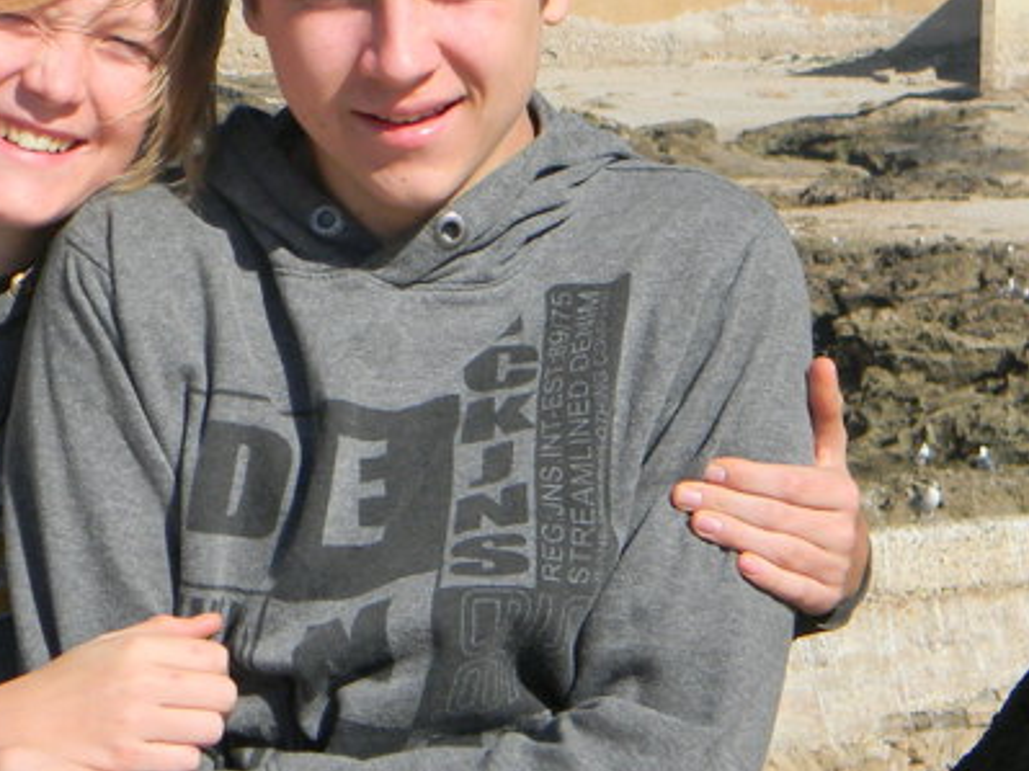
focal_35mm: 172
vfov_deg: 8.6
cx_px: 165
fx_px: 5111
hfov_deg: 11.4
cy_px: 155
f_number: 4.3
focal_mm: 12.2
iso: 80
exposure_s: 1/882
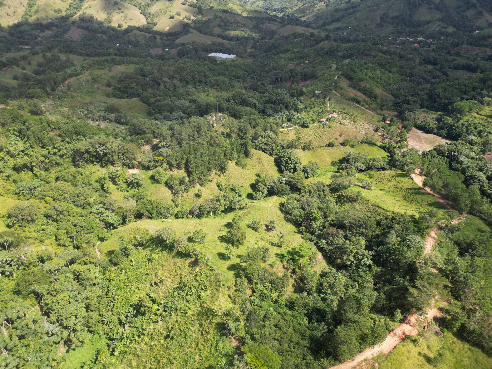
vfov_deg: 56.8
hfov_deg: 71.6
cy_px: 184
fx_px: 341
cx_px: 246
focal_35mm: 24
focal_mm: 6.72
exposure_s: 1/1000
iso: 100
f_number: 1.7
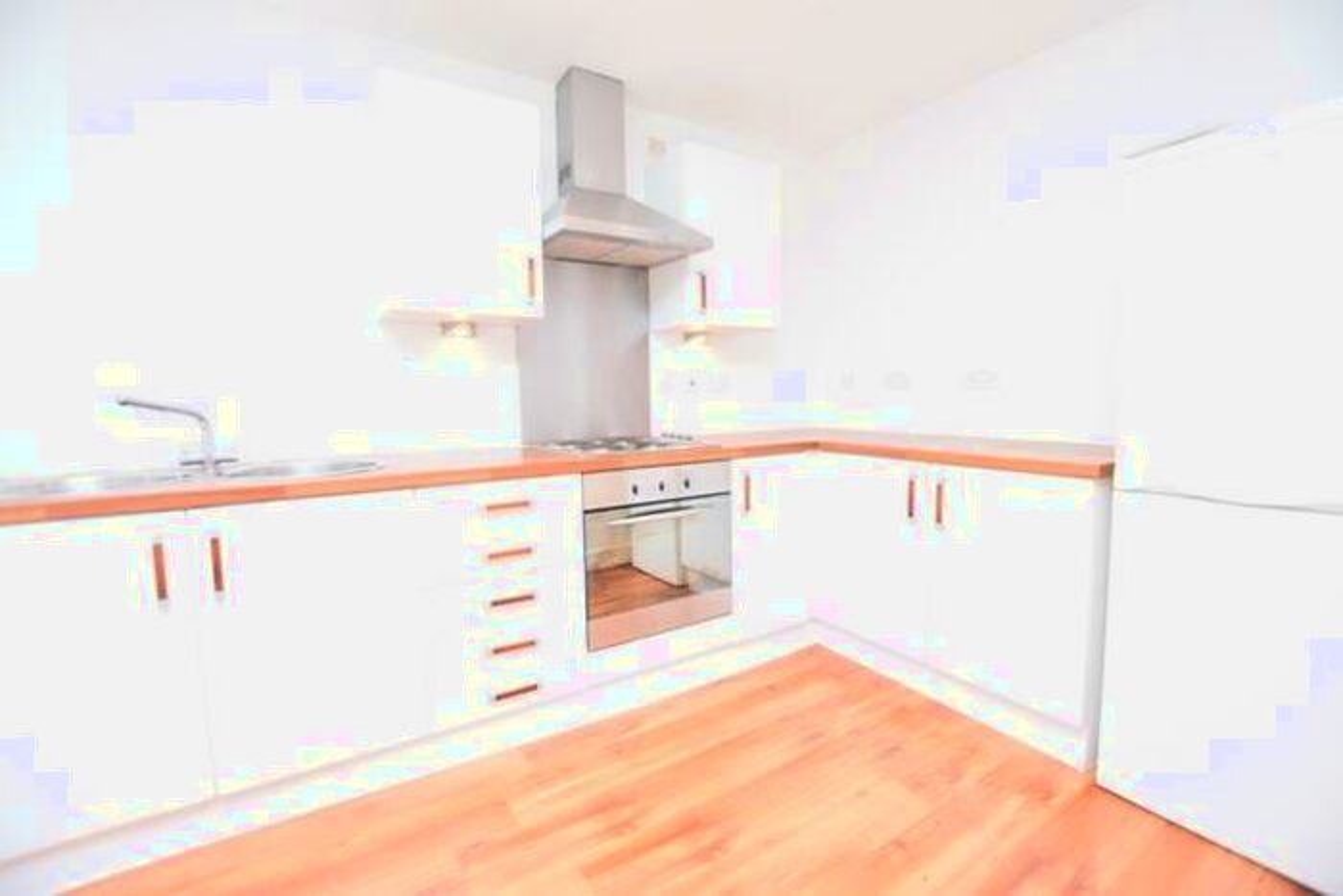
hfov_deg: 100.4
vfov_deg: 77.4
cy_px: 448
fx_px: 560
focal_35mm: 15
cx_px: 672
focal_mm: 10
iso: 500
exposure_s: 1/60
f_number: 4
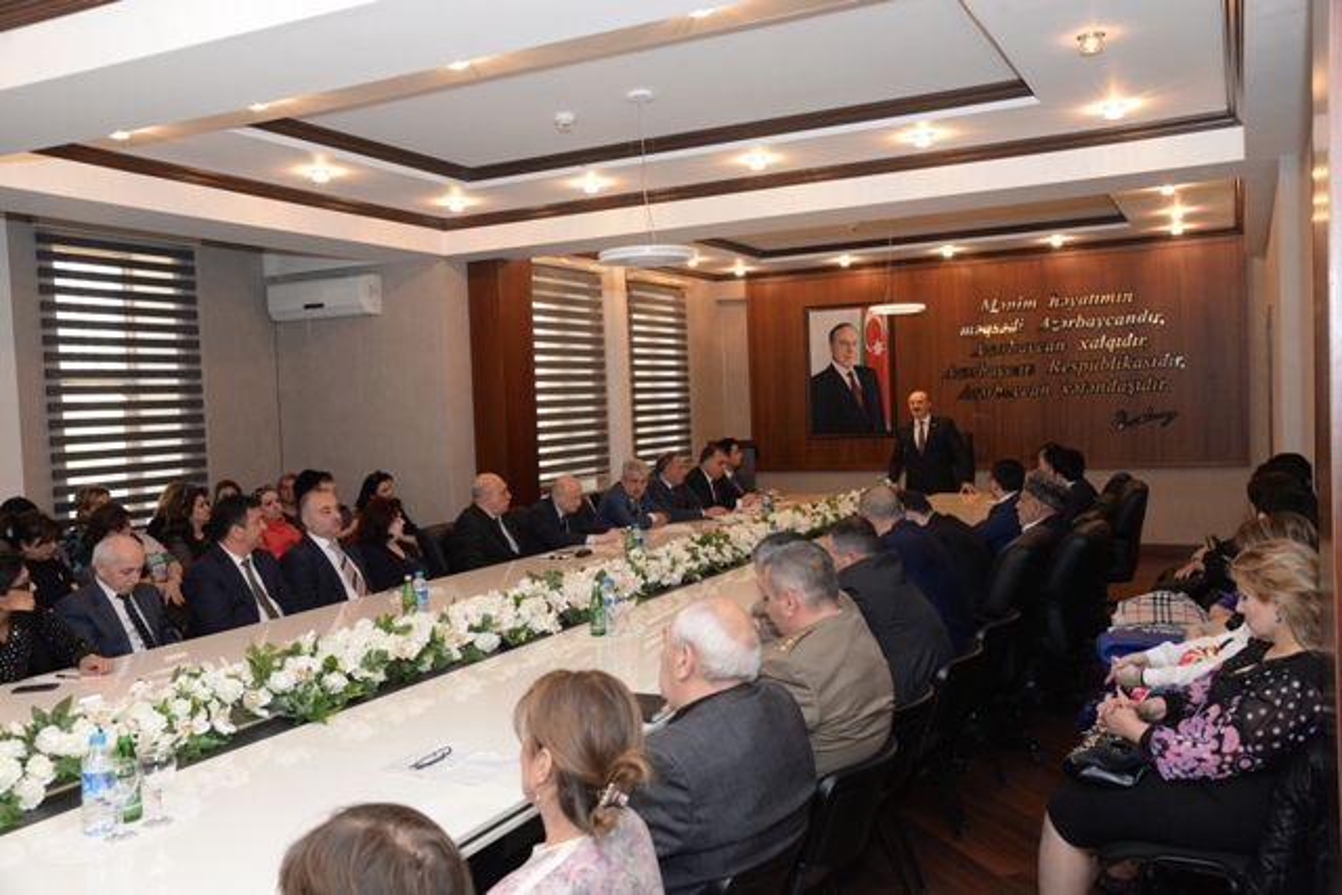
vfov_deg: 42.3
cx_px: 671
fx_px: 1156
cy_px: 448
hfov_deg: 60.3
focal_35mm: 31
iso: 2200
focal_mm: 31
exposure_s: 1/100
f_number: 6.3
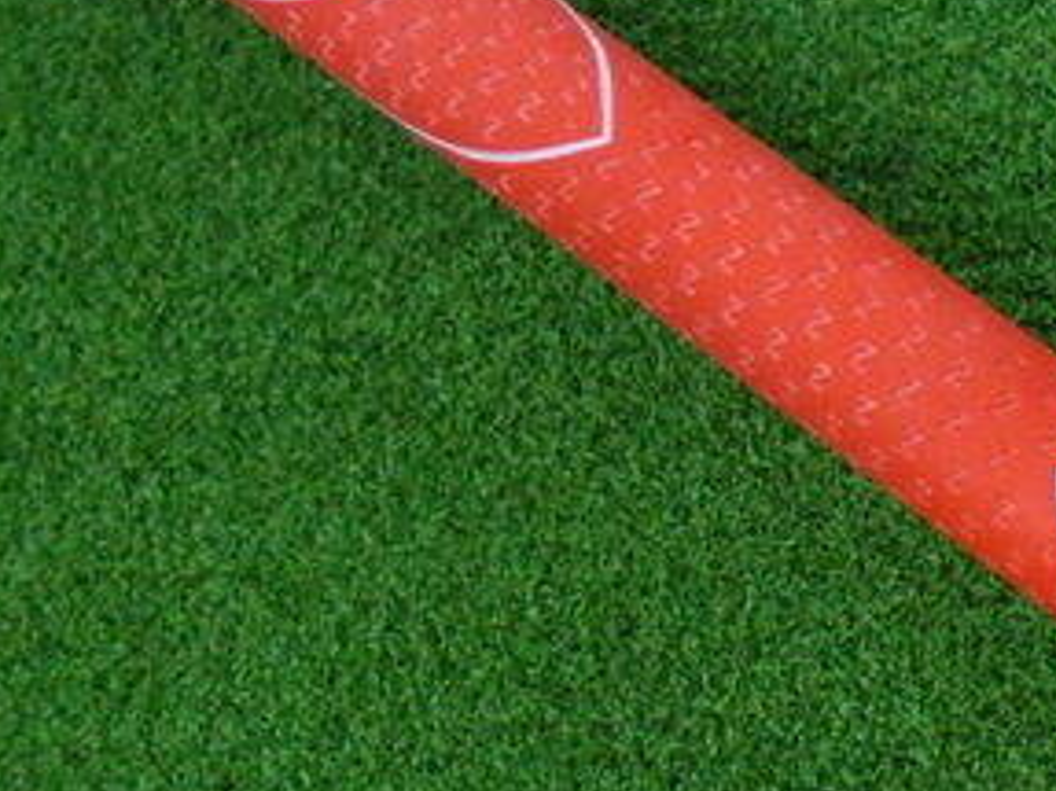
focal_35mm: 58
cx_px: 990
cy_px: 445
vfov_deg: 25.2
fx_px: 1769
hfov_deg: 31.4
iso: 800
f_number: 3.2
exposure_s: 1/125
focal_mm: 4.6
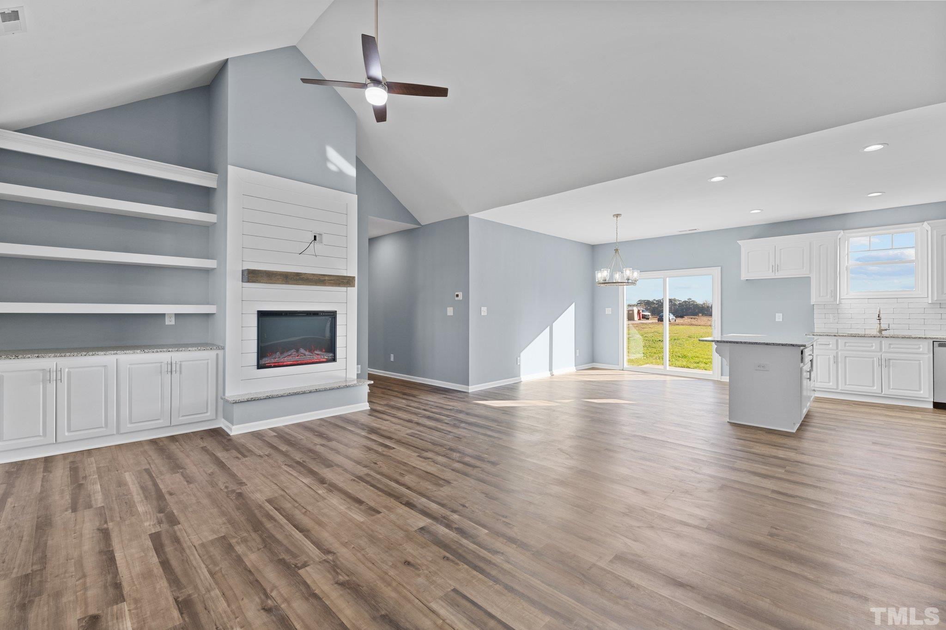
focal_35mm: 15
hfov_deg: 100.4
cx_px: 473
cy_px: 315
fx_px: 394
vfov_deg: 77.3
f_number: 6.3
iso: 400
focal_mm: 15
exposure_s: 1/10
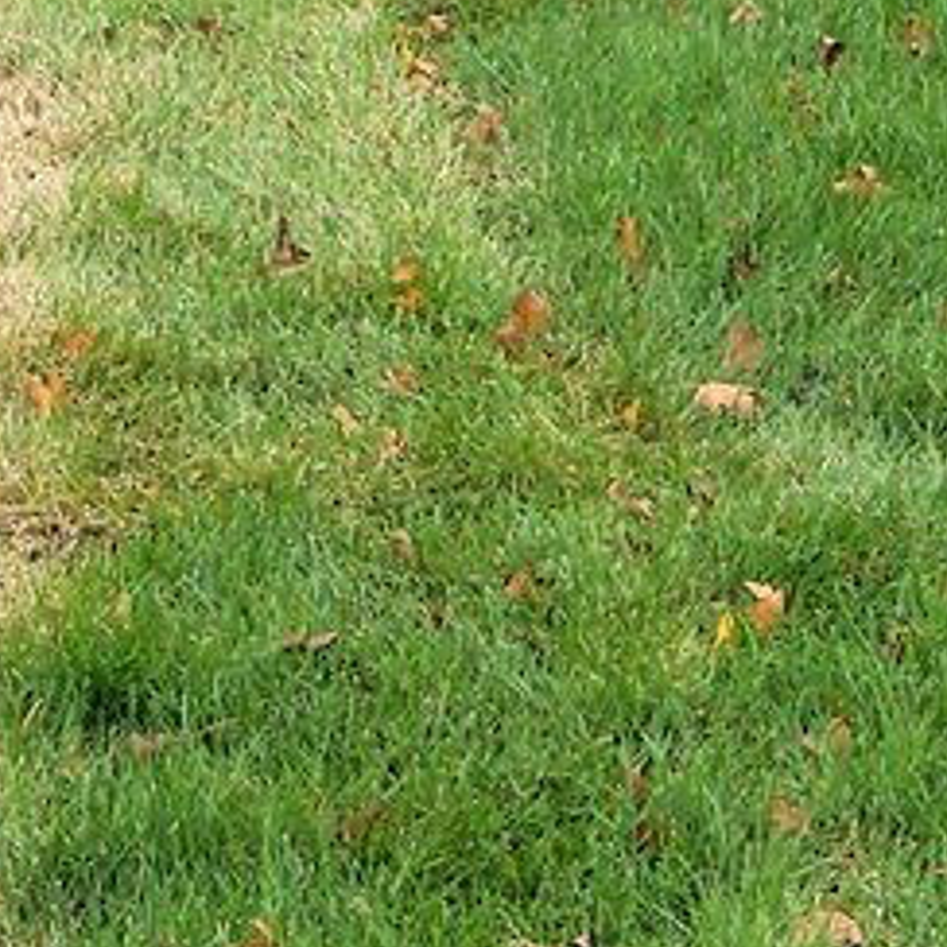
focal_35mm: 178
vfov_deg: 9.0
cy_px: -1170
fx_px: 5509
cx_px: -27
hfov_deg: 9.7
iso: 100
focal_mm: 25
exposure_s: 1/160
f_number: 8
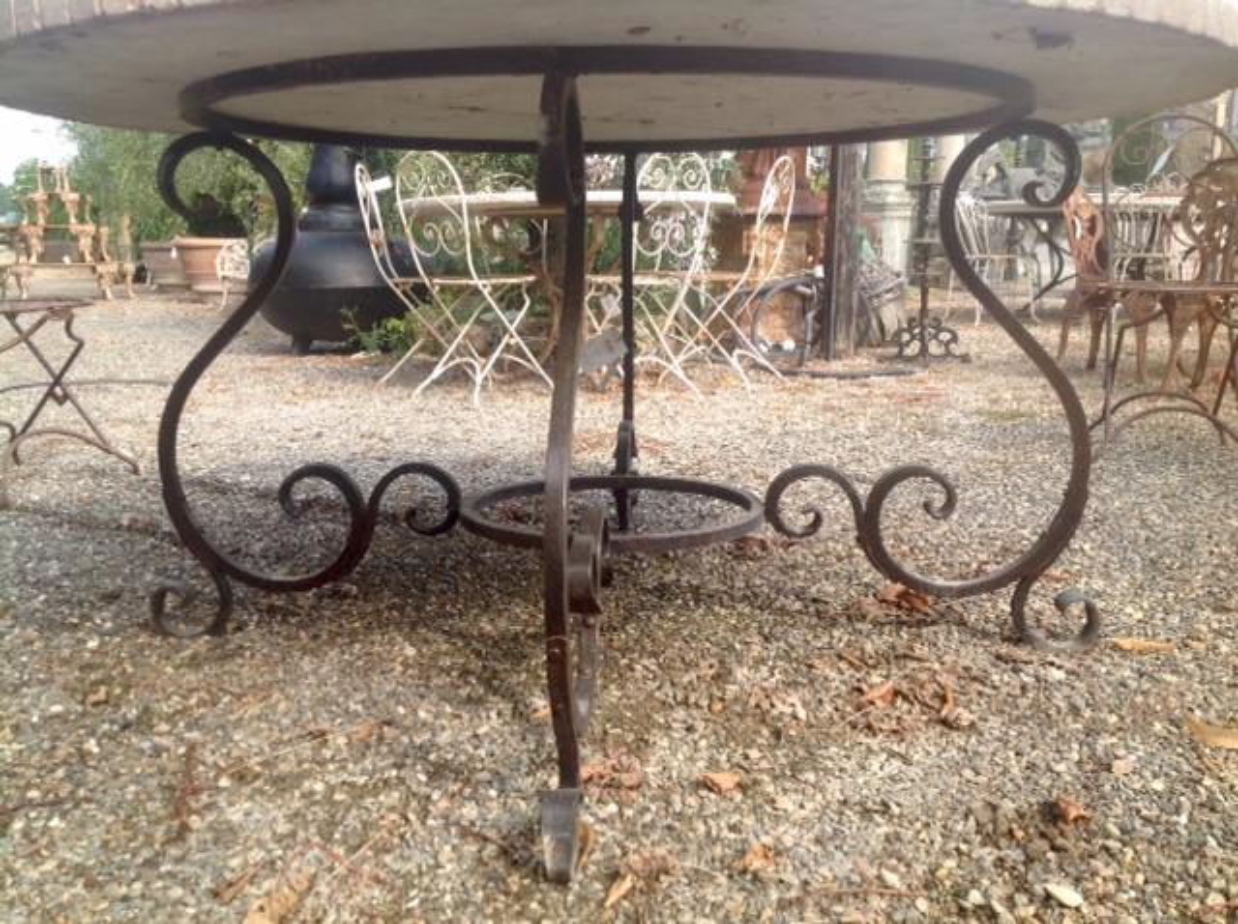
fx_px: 1250
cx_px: 619
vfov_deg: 40.6
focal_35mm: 35
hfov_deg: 52.7
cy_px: 462
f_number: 2.4
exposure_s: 1/643
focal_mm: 4.28
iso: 50
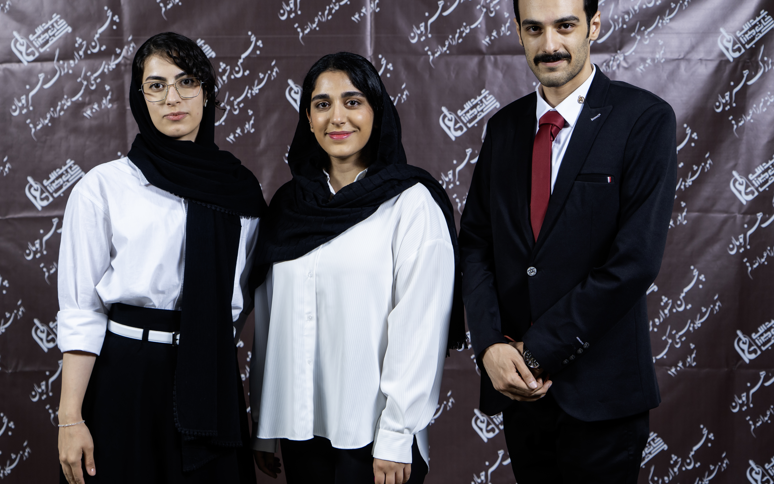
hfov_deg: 33.5
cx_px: 356
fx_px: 1287
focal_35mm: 61
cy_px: 217
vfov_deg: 21.3
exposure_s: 1/125
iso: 320
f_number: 4.5
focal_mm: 51
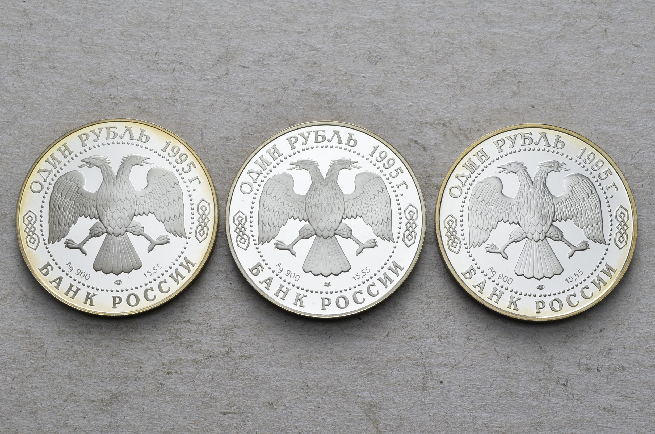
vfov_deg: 21.5
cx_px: 328
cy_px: 217
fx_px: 1144
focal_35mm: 63
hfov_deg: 32.0
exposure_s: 1/250
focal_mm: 42
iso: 400
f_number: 14
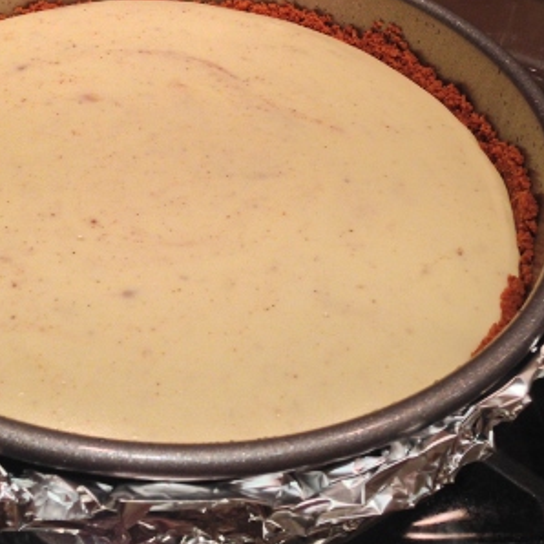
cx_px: 179
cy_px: 248
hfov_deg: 35.7
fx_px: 836
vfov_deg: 36.0
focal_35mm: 47
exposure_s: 1/20
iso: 64
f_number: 2.4
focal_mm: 4.12
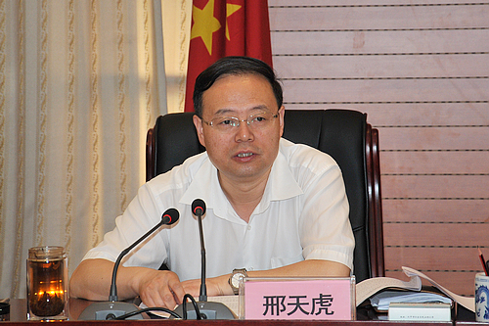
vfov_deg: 8.7
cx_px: 244
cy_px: 163
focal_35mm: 158
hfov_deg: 13.0
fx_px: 2139
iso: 500
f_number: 5.6
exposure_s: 1/50
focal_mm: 105
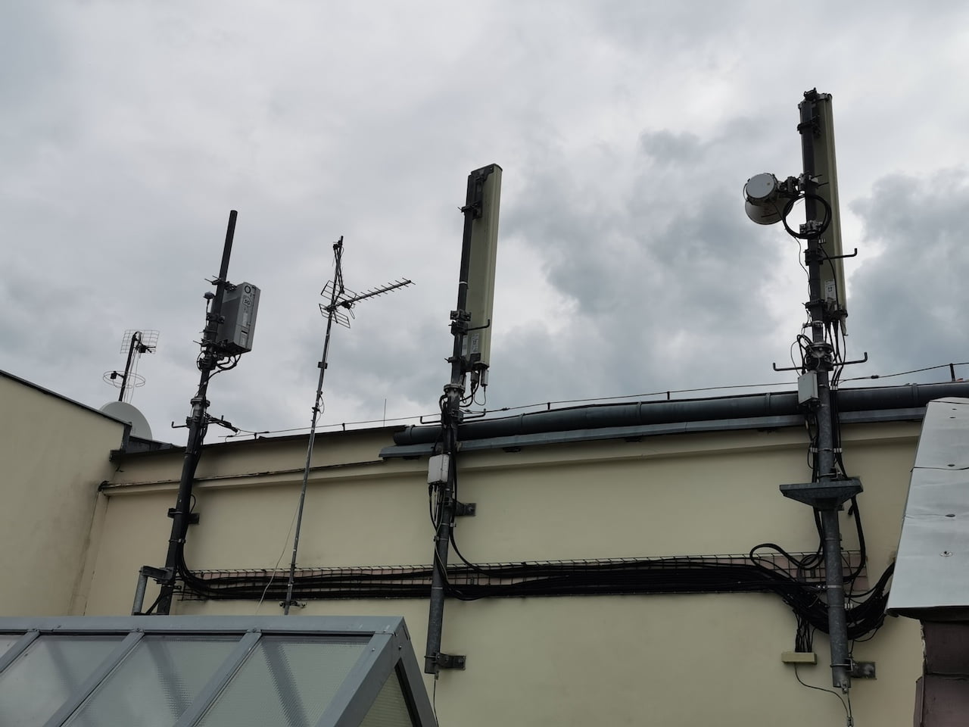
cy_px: 364
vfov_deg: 39.7
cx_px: 484
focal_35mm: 36
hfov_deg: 51.4
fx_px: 1008
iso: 50
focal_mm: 5.56
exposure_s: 1/9524
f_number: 1.6
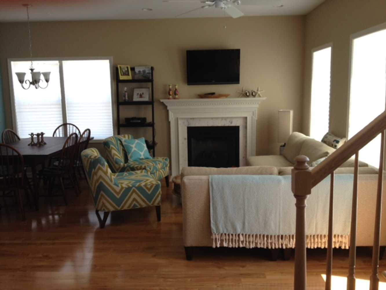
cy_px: 145
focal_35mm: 35
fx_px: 390
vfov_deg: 40.7
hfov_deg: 52.6
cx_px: 193
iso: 50
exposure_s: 1/60
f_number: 2.4
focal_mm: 4.28
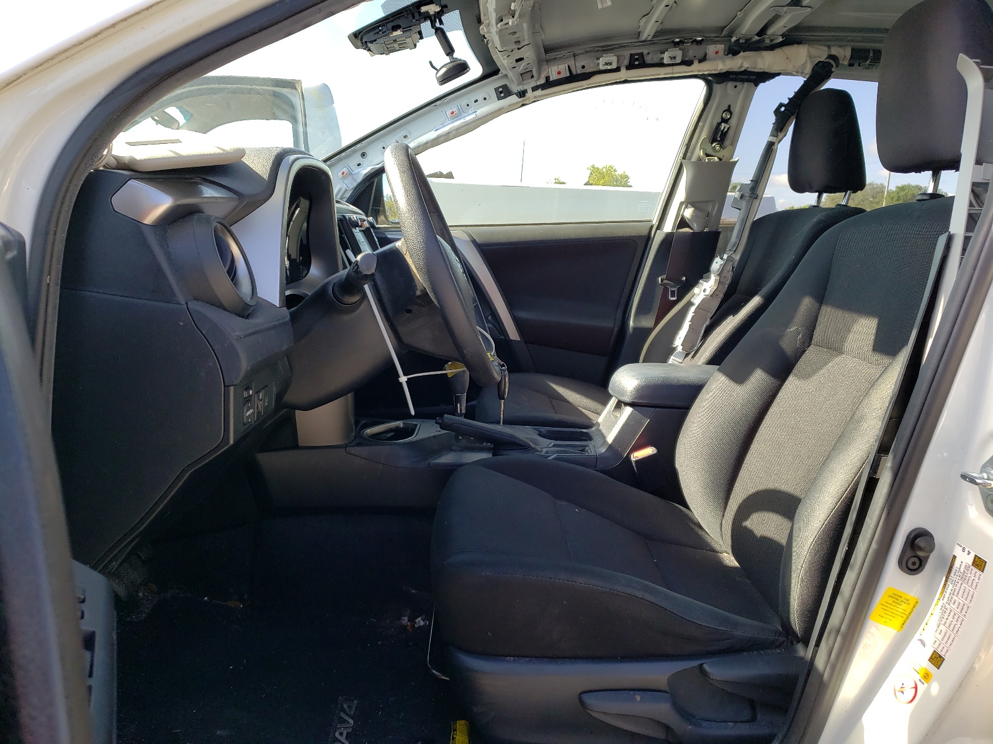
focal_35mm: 26
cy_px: 372
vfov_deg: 53.1
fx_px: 746
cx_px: 496
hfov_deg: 67.3
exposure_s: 1/435
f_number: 1.5
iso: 50
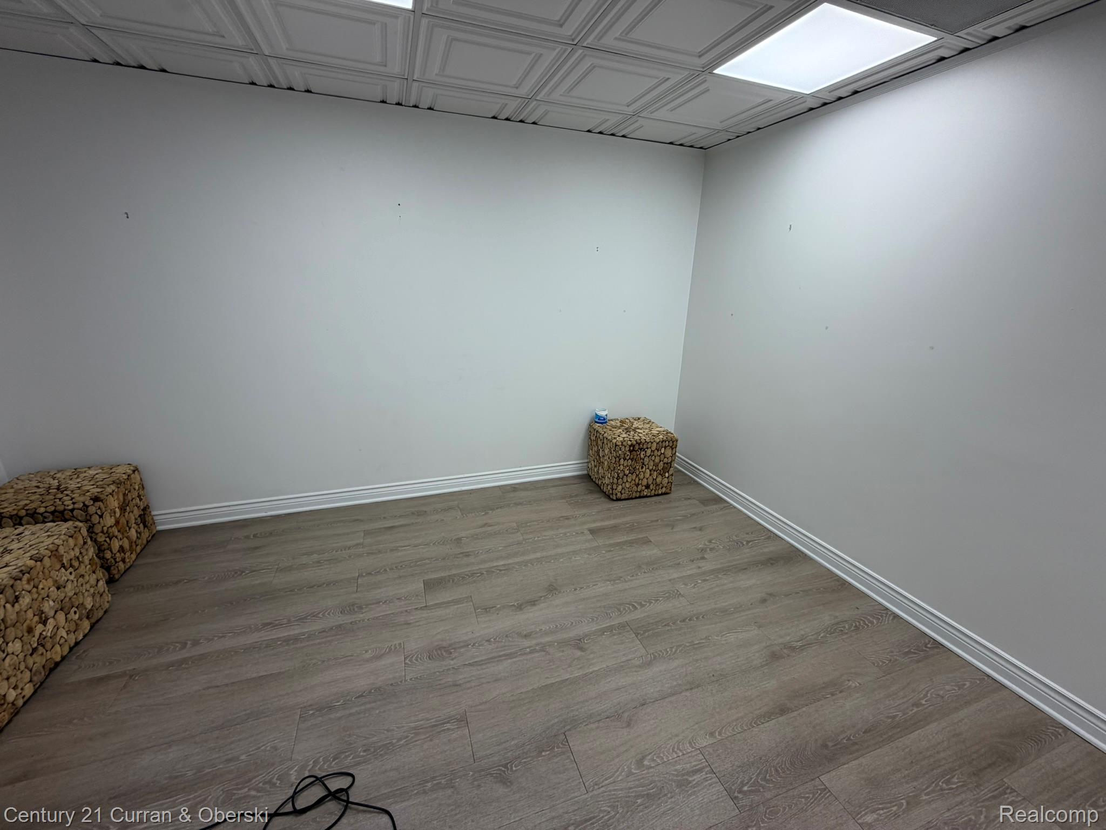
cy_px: 415
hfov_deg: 102.1
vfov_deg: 85.7
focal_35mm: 14
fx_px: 447
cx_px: 553
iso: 64
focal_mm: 2.22
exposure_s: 1/115
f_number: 2.2
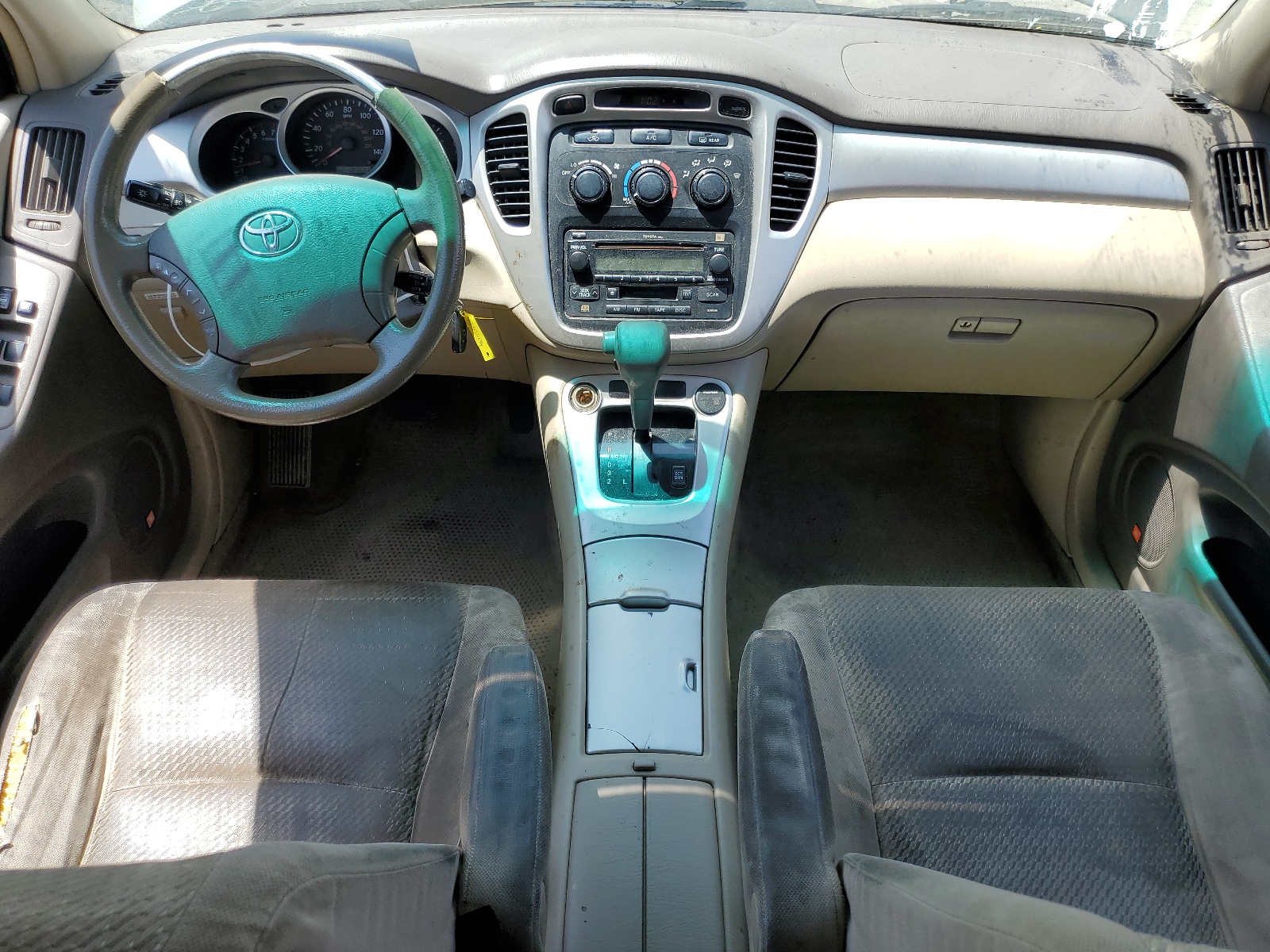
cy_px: 476
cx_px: 635
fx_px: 954
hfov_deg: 67.3
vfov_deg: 53.1
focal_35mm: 26
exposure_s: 1/714
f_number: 1.5
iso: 50
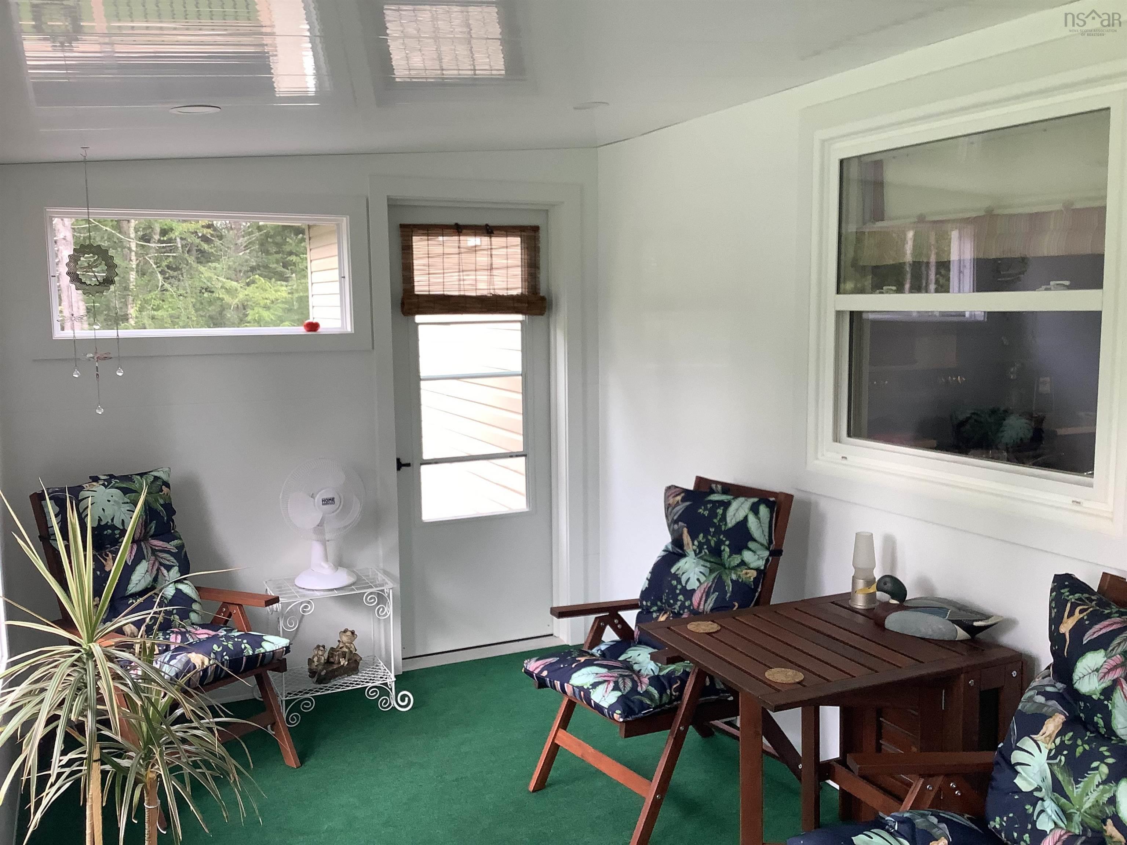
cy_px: 422
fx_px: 1009
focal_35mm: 31
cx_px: 564
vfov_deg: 45.4
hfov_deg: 58.4
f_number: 2.4
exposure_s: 1/120
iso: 80
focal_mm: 3.3
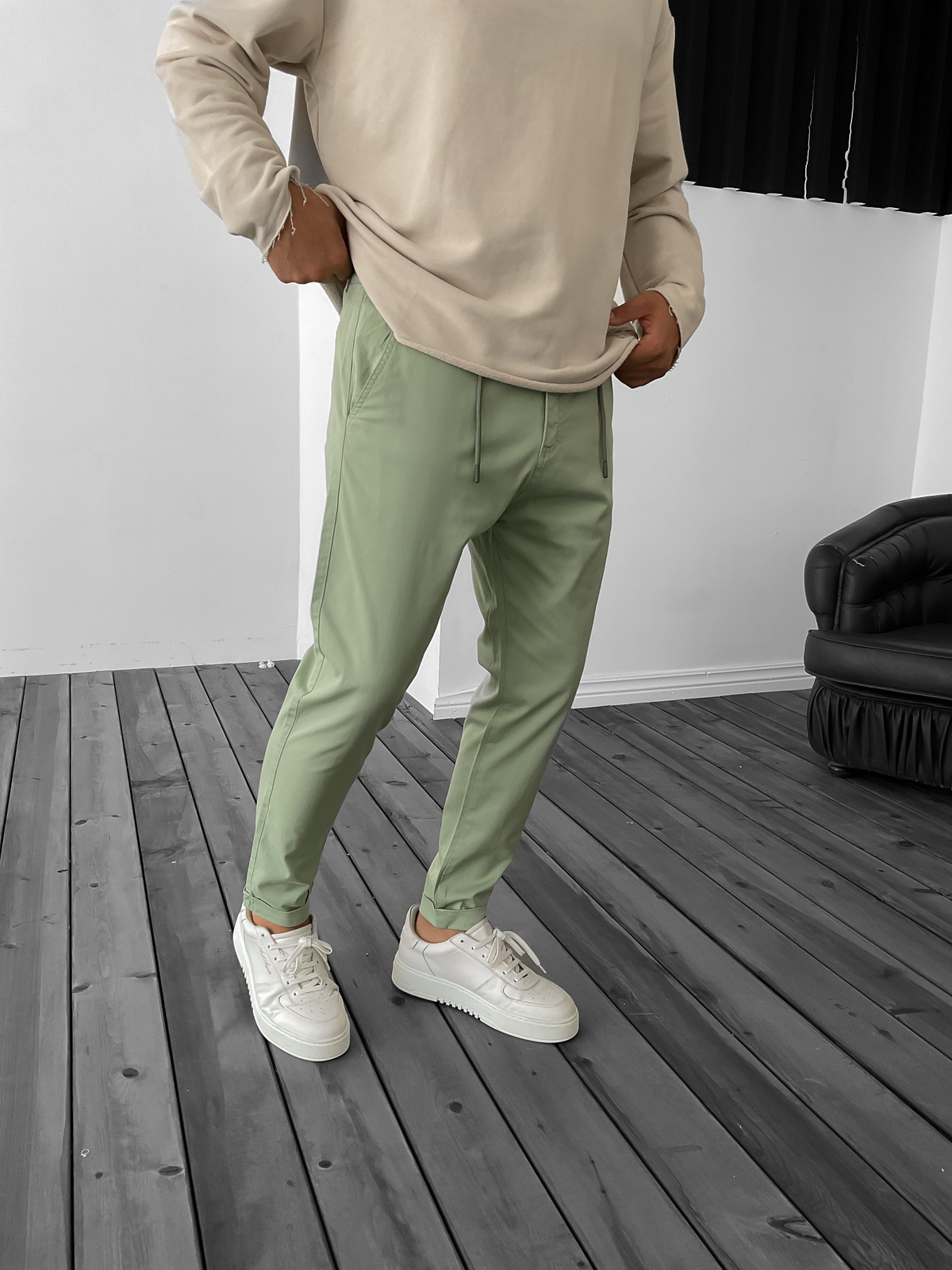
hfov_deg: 48.2
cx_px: 476
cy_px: 635
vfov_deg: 61.7
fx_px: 1063
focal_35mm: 29
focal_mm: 3
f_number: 1.8
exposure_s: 1/120
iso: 40
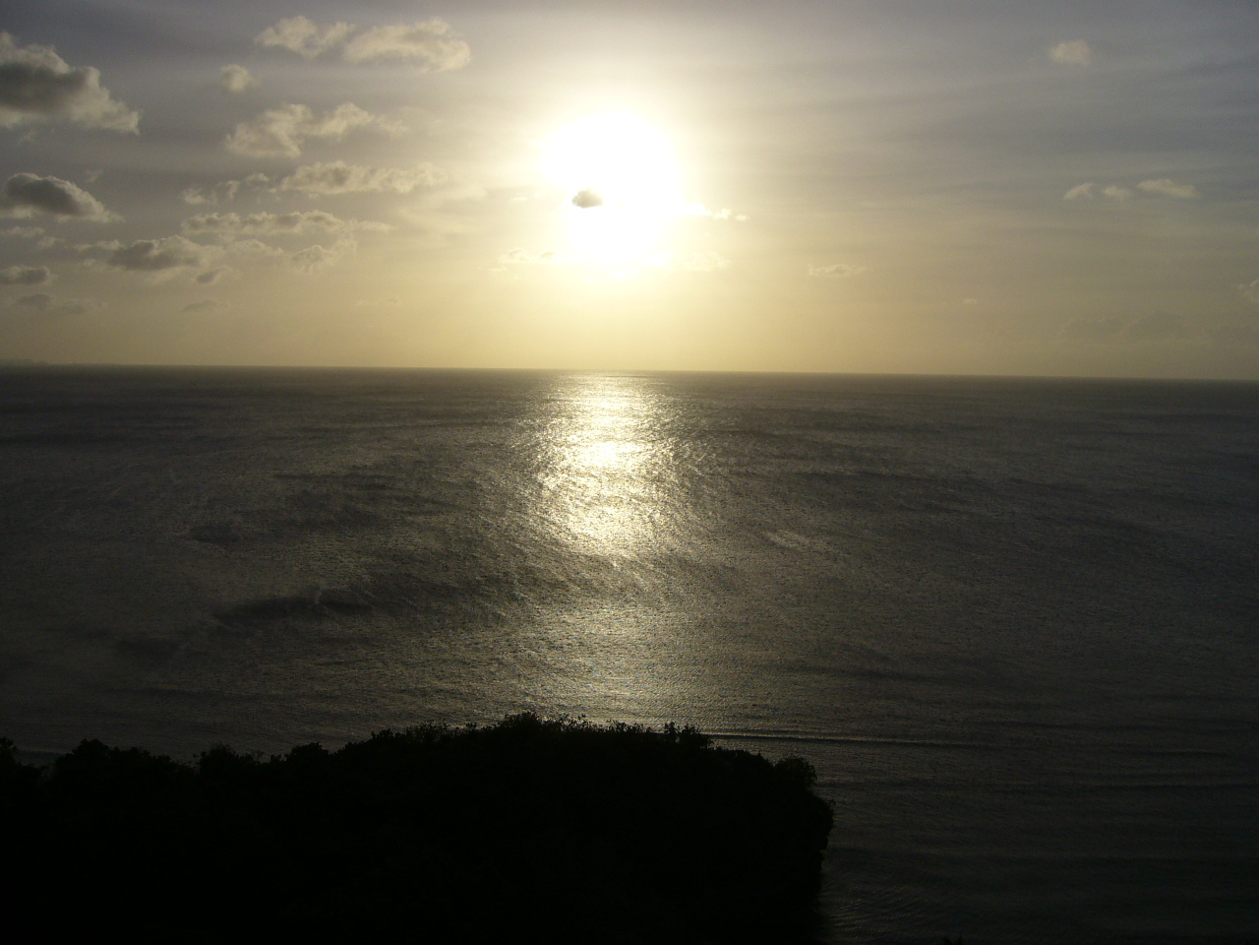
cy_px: 472
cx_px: 630
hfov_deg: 52.6
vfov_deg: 40.7
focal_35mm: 35
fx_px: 1273
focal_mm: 5.8
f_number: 5.6
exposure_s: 1/2000
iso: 80
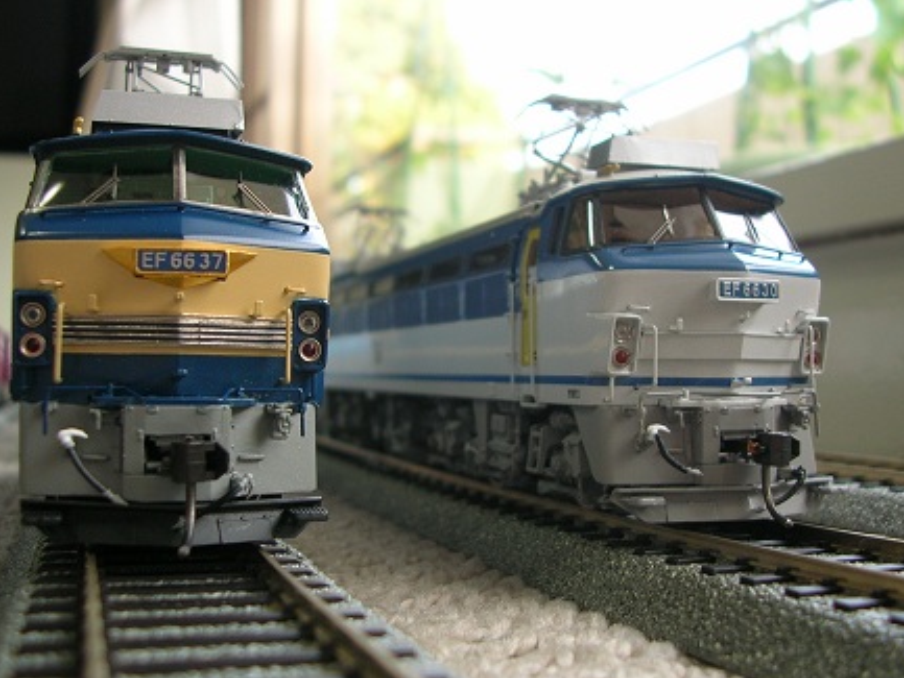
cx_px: 469
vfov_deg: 36.0
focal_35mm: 40
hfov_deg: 46.8
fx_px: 1045
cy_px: 318
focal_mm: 5.8
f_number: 2.8
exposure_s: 1/23
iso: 50
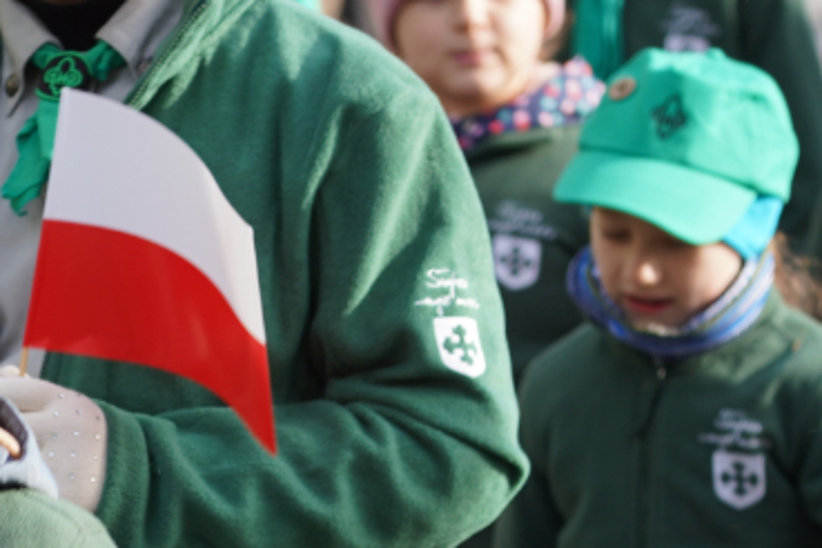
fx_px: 7717
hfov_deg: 6.1
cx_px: -91
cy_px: 660
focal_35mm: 338
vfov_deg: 4.1
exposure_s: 1/200
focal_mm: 96
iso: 100
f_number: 4
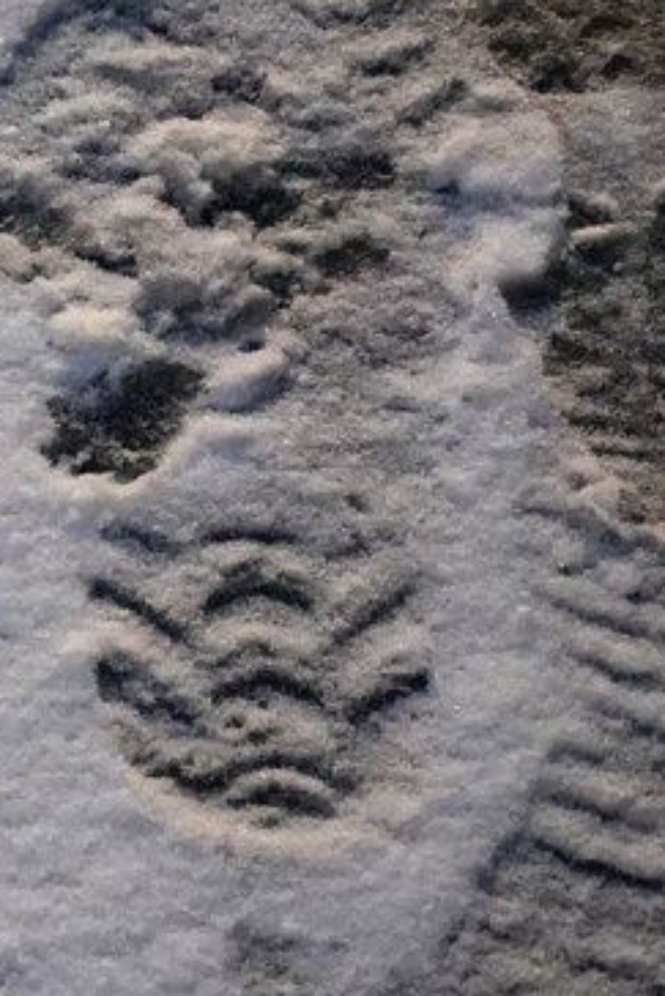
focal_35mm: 167
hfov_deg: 7.8
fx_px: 4623
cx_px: -807
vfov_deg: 12.3
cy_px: 579
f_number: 3.2
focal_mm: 38
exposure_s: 1/30
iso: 12800
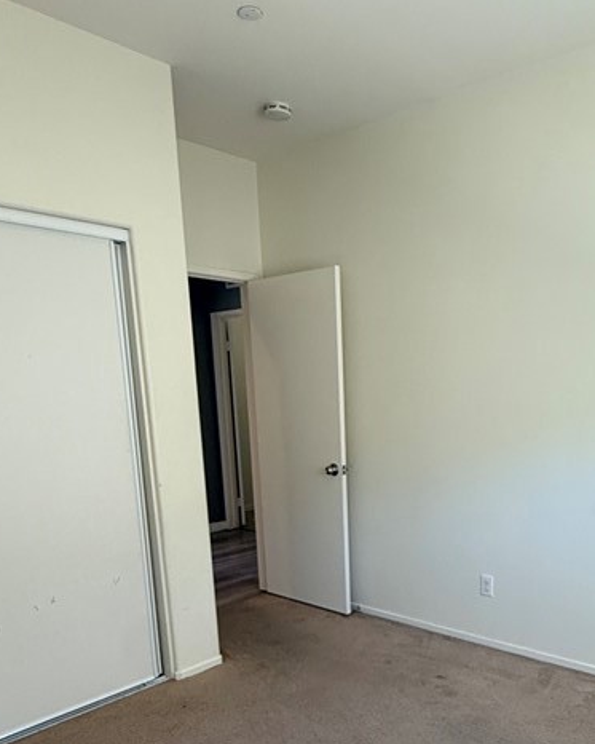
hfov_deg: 47.9
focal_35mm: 30
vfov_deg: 56.3
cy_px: 544
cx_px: 384
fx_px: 660
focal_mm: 2.22
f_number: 2.2
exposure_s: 1/99
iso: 160
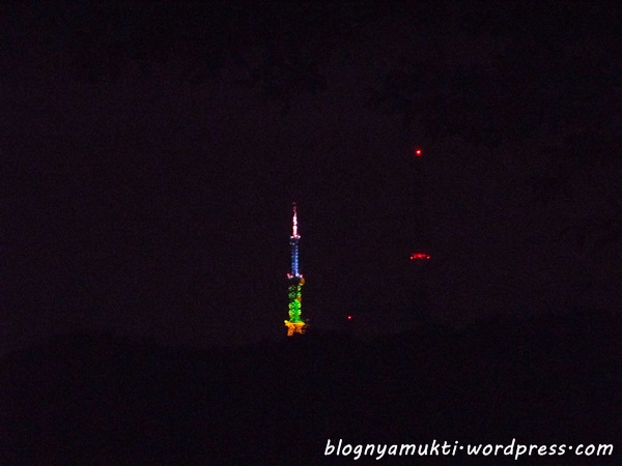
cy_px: 233
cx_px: 311
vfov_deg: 13.7
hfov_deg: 18.2
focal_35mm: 108
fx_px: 1941
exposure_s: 1/8
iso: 800
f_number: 5
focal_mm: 19.6
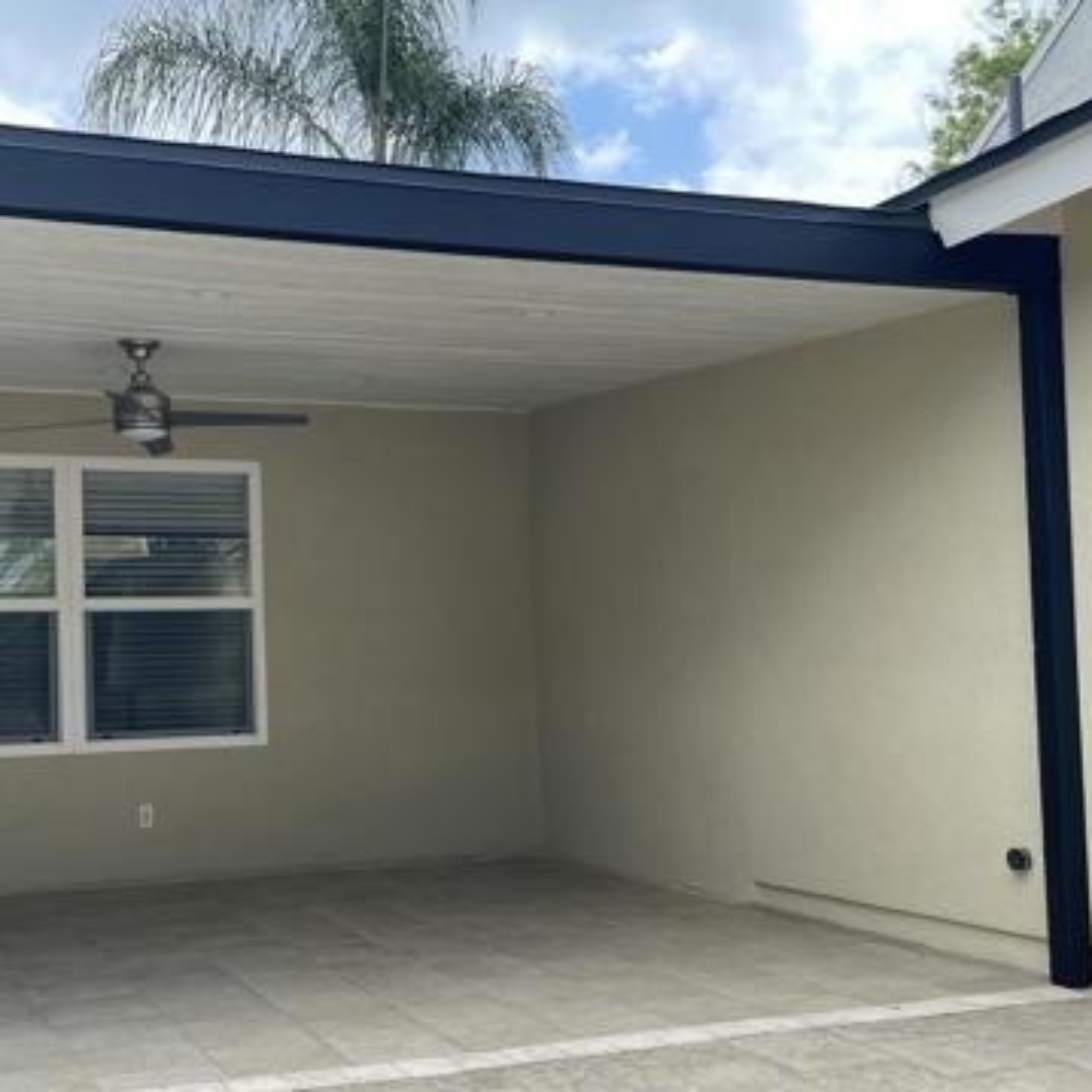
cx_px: 341
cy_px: 608
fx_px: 1463
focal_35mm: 41
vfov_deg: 40.9
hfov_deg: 40.3
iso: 32
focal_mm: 5.1
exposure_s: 1/978
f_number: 1.6
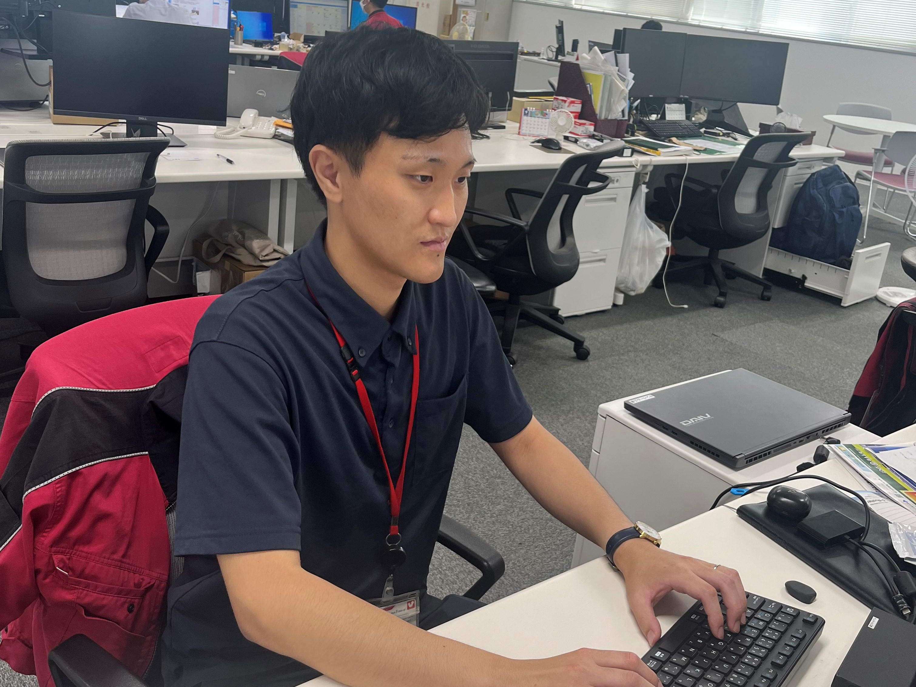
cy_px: 344
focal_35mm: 26
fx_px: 688
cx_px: 458
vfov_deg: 53.1
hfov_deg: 67.3
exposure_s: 1/120
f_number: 1.6
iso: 80
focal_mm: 5.1
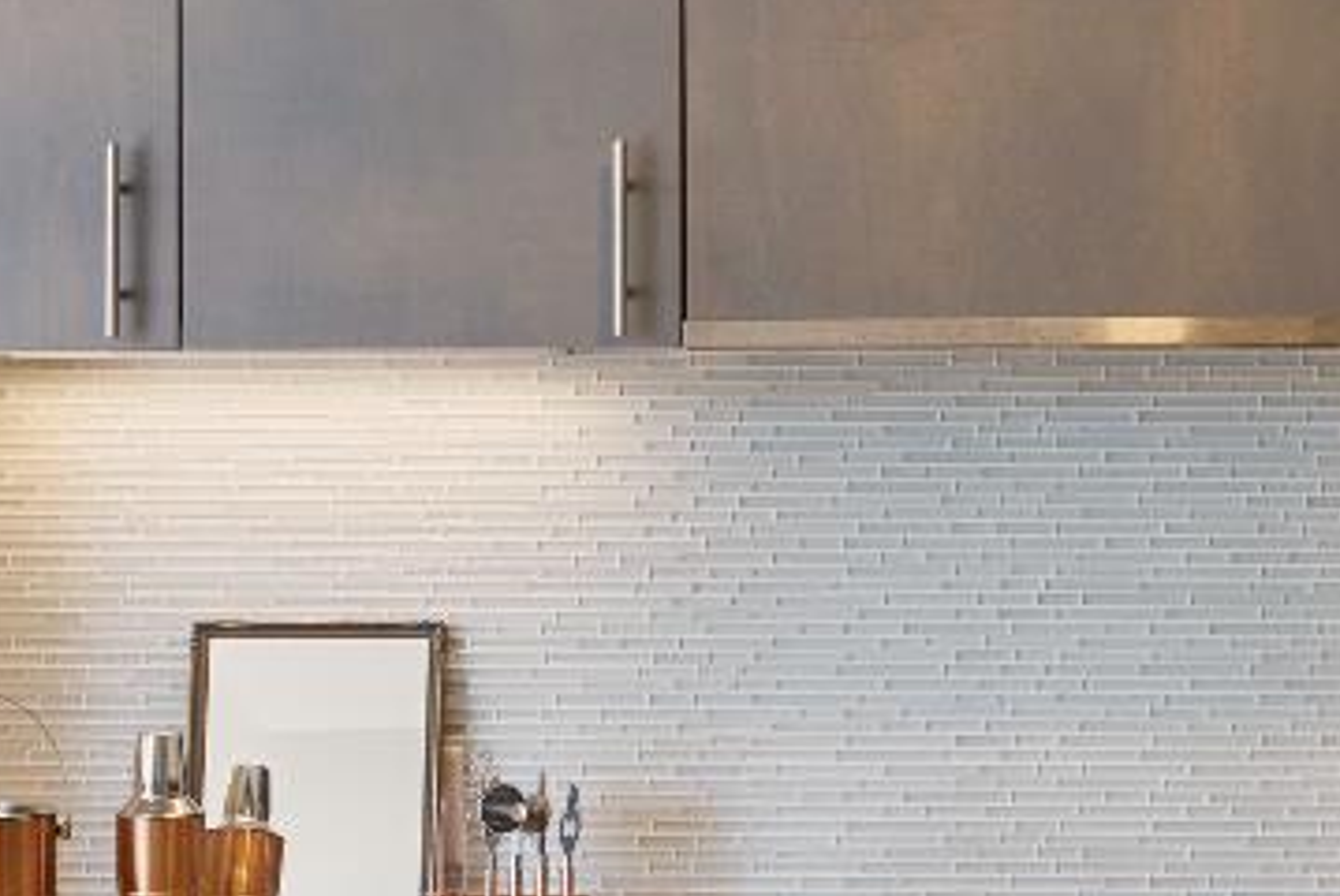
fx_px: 3576
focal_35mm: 96
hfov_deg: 20.9
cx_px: 1127
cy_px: 470
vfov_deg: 14.3
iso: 640
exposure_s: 1/5
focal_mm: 23
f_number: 8
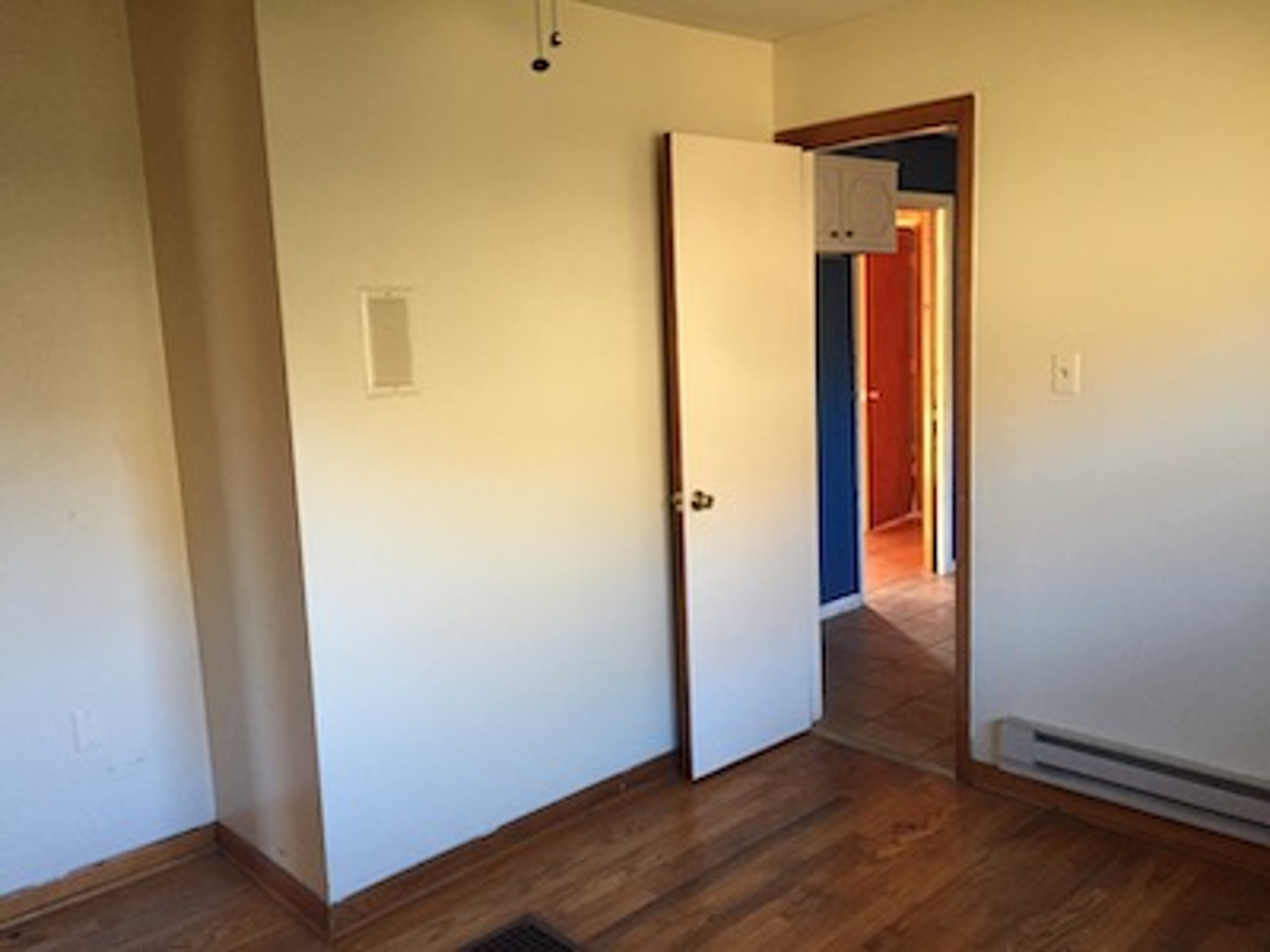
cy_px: 476
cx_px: 635
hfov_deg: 61.7
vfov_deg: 48.2
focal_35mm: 29
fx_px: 1064
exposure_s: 1/30
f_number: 2.2
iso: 160
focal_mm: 4.15
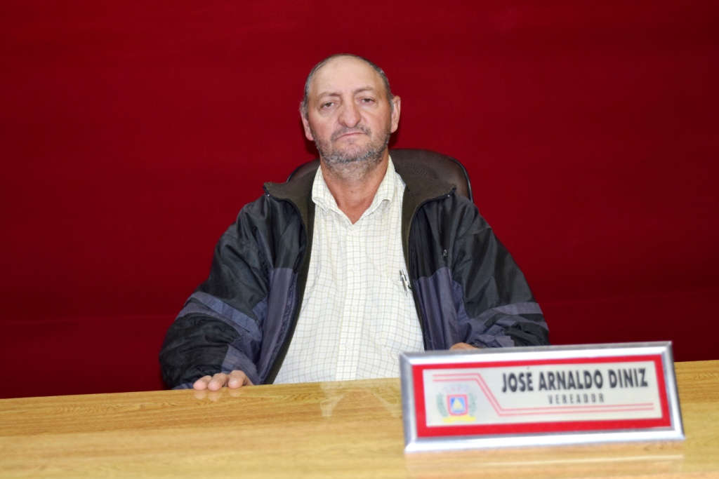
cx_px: 360
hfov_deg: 33.4
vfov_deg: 22.6
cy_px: 240
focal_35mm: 60
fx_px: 1198
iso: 800
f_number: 5
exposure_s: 1/100
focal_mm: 40
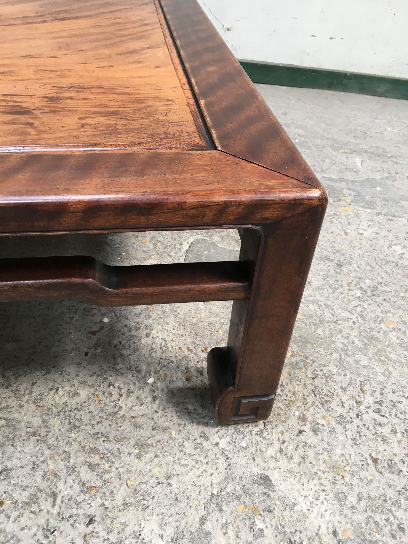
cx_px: 204
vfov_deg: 61.7
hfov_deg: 48.2
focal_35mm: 29
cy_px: 272
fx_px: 456
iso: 40
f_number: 2.2
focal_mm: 4.15
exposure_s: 1/33
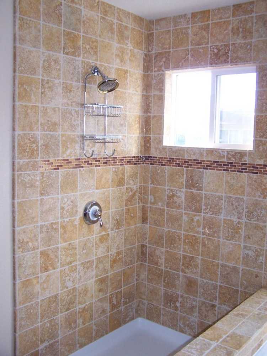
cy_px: 178
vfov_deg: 49.0
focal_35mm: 38
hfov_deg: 37.8
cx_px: 134
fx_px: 390
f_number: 2.8
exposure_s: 1/90
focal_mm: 6.3
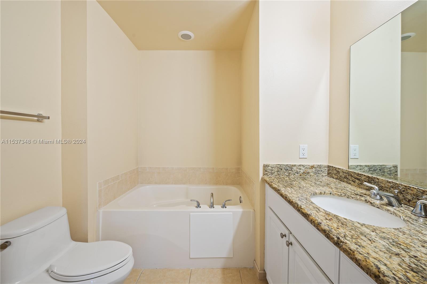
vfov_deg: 81.1
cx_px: 214
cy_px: 142
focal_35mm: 14
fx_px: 166
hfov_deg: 104.3
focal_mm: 14
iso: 200
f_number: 8
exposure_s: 1/4
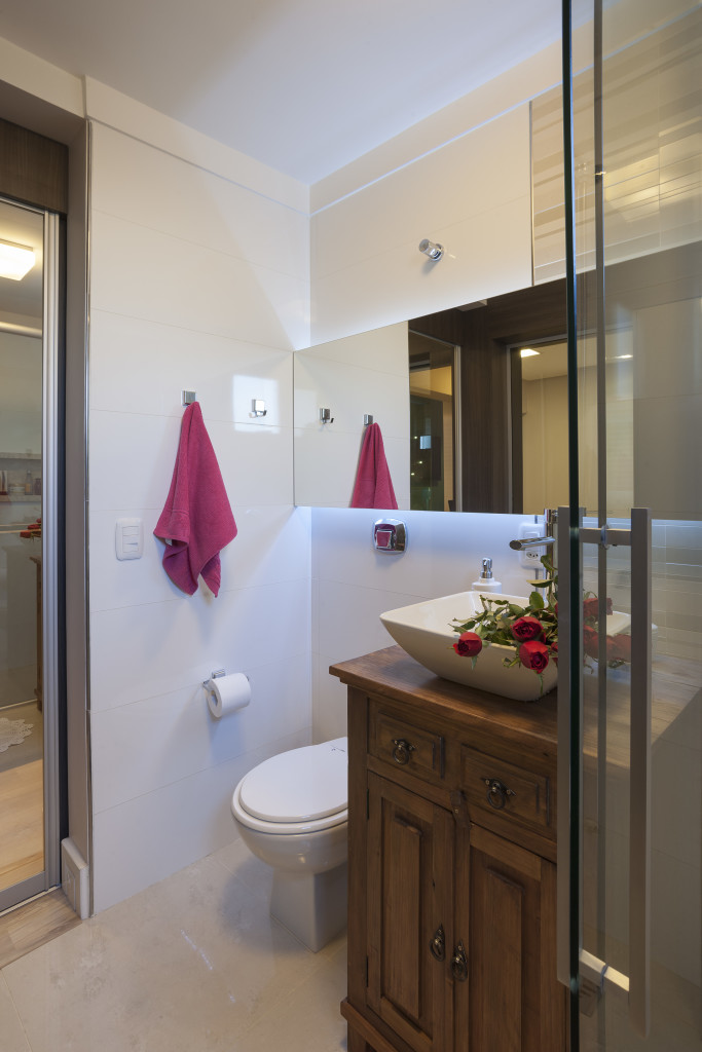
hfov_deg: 67.4
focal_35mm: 18
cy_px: 526
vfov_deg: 90.0
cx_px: 351
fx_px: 526
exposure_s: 1.3
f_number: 11
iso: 100
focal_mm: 18
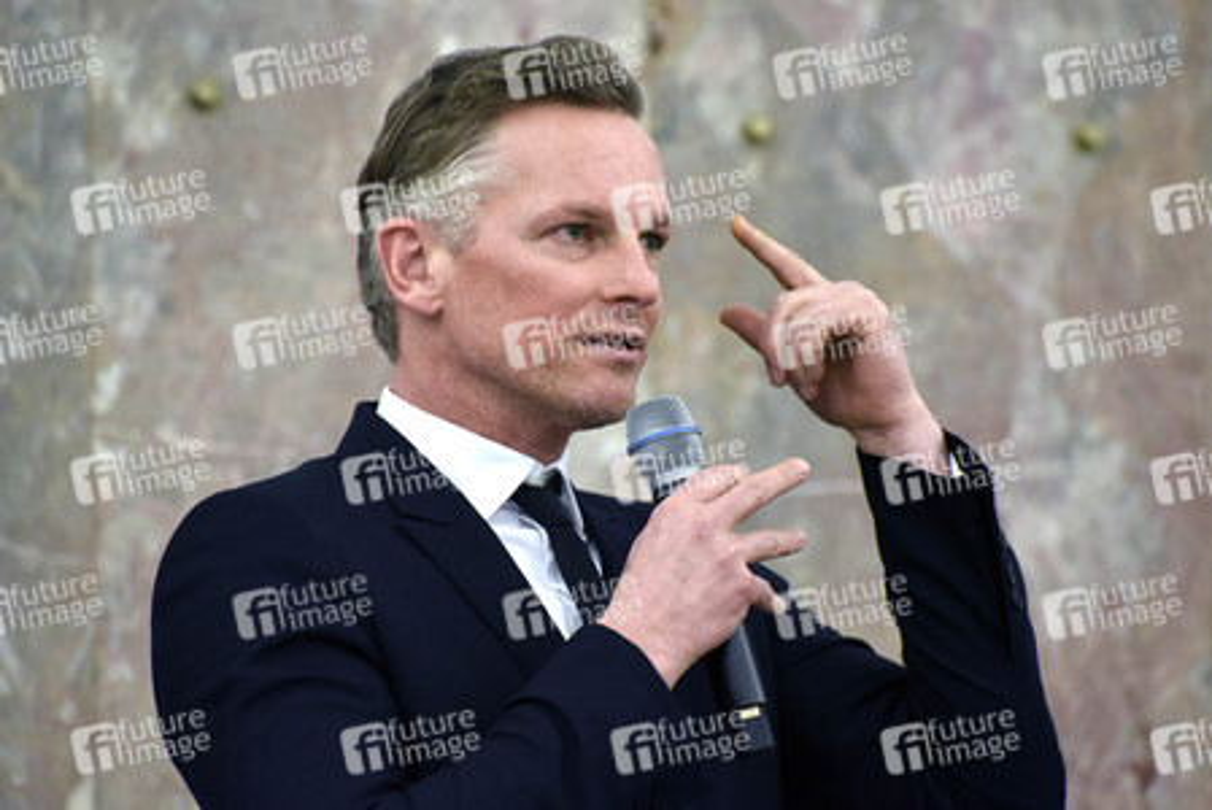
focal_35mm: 300
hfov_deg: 6.9
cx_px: 606
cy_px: 405
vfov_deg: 4.6
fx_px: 10106
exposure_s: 1/125
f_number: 7.1
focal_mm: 300
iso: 6400
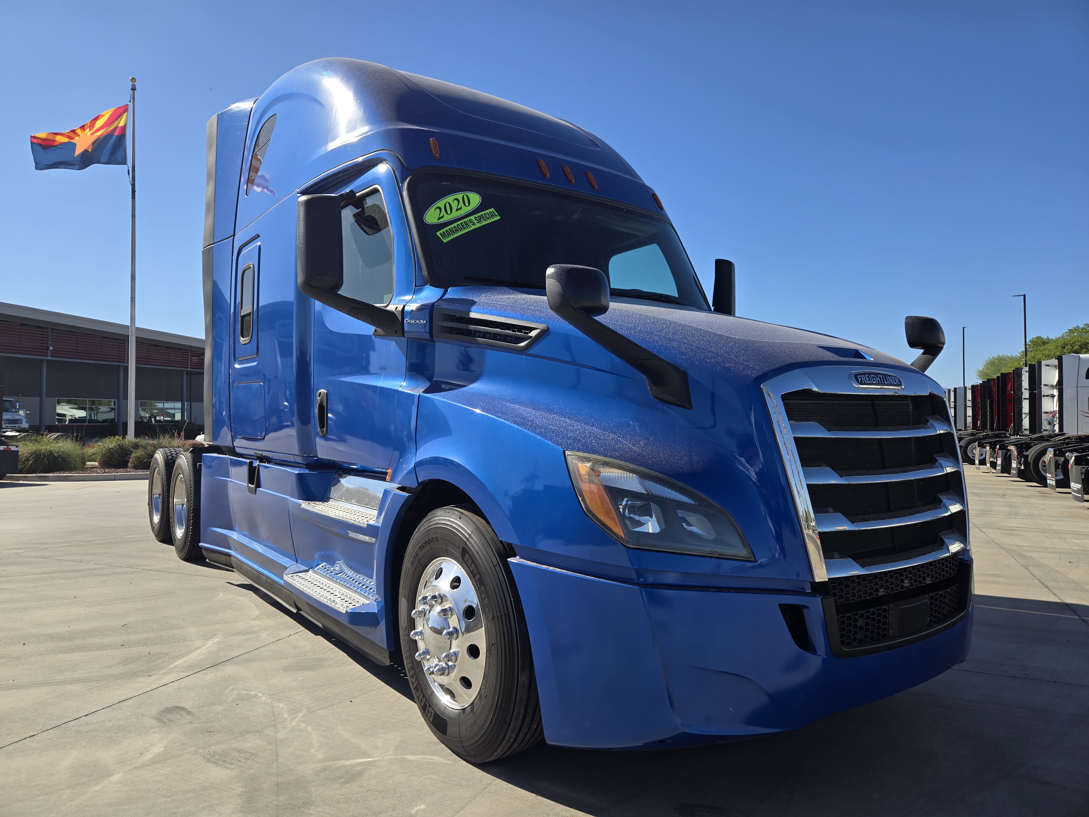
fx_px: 724
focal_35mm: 23
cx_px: 544
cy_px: 408
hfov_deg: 73.9
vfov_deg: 58.9
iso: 25
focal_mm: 5.4
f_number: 1.8
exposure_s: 1/1659
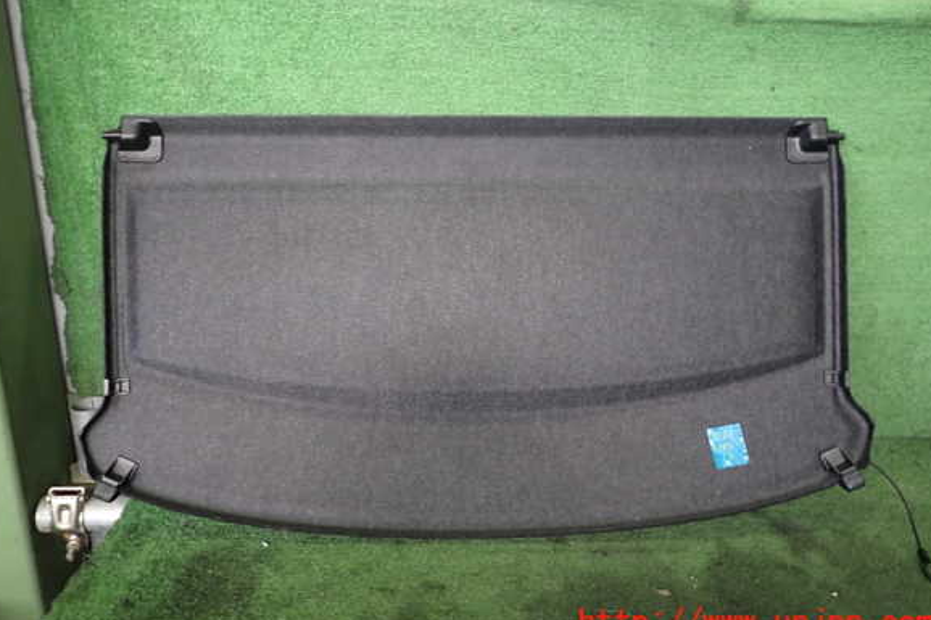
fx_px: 698
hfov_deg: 67.4
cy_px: 282
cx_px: 459
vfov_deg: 47.8
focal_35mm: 27
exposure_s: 1/40
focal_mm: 4.5
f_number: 2
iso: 200
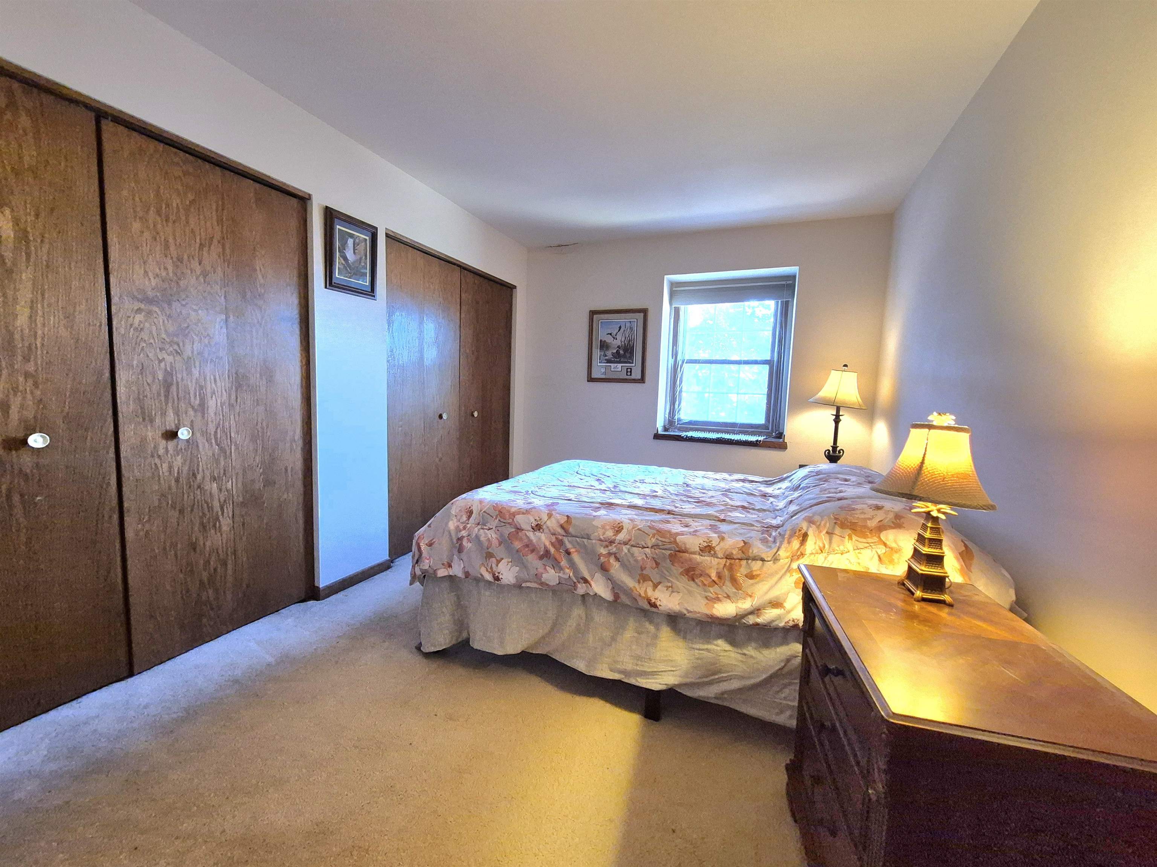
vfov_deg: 89.9
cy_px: 434
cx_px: 578
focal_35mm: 13
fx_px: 435
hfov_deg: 106.2
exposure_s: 1/60.2
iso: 640
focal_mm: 1.74
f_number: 2.2
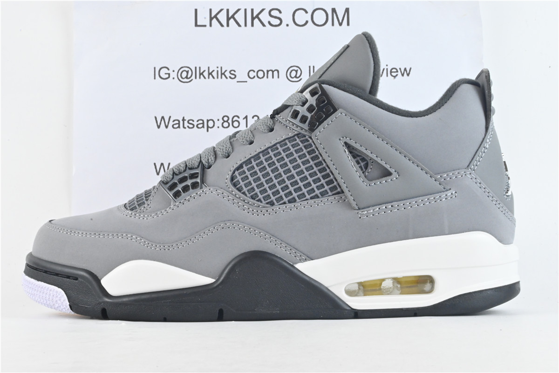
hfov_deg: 35.1
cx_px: 280
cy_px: 186
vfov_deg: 23.8
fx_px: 885
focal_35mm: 57
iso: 1600
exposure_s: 1/10
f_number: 32
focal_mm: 38
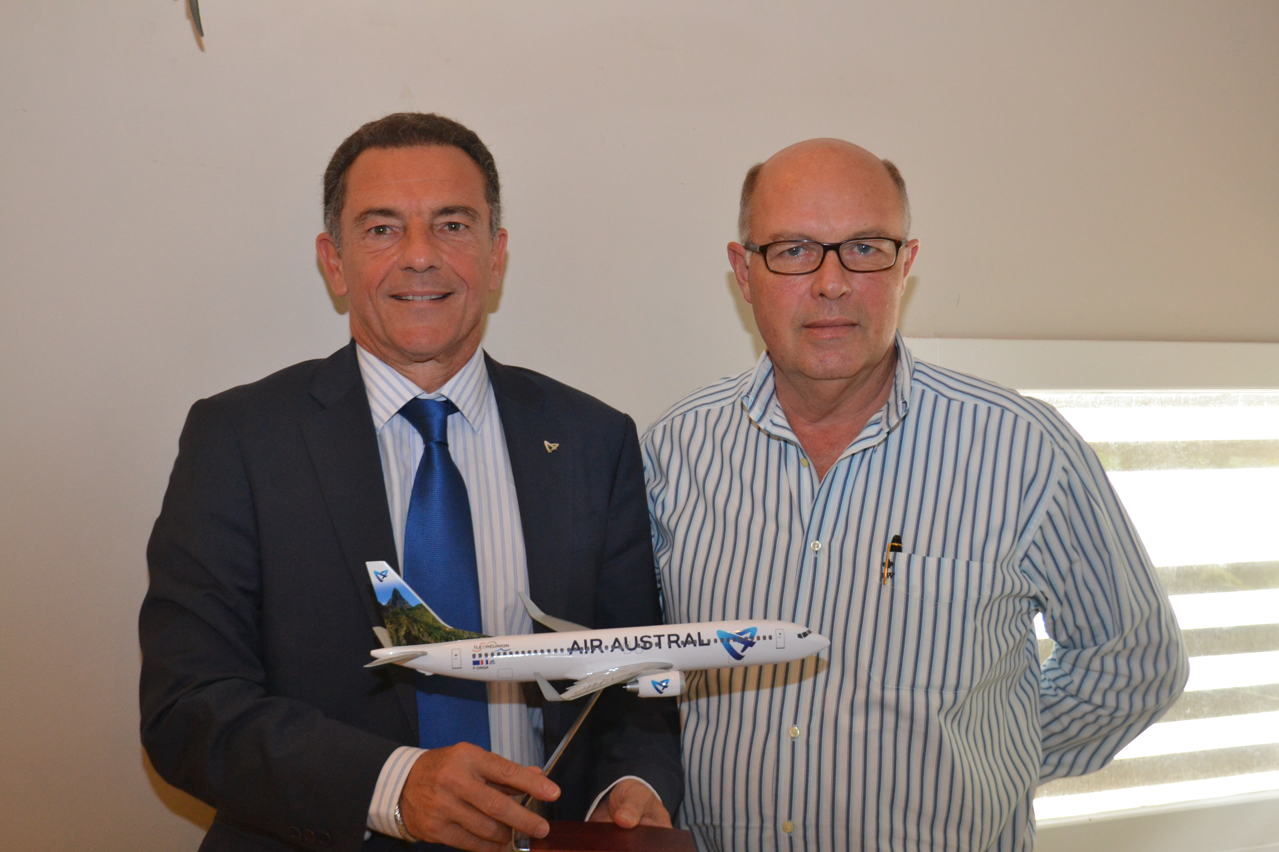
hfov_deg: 41.1
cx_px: 640
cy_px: 426
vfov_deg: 28.1
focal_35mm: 48
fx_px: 1705
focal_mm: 32
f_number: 4.8
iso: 1100
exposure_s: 1/60
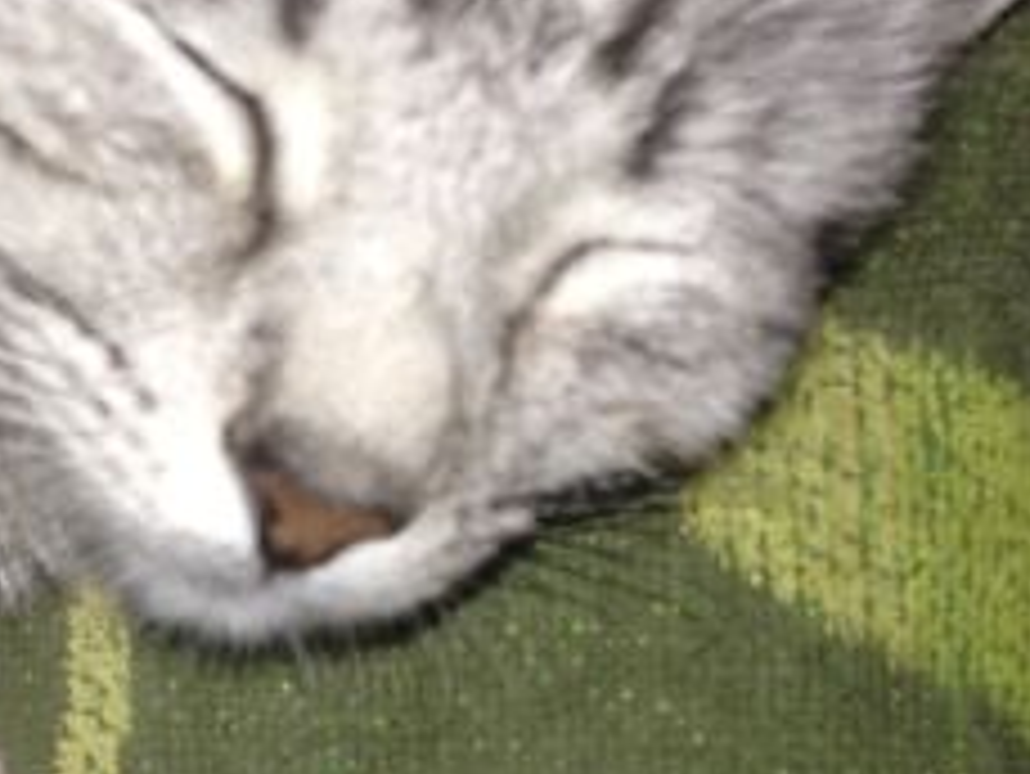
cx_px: 97
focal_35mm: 87
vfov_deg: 16.8
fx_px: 2590
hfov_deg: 22.0
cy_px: 700
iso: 50
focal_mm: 4.12
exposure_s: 1/65
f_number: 2.4
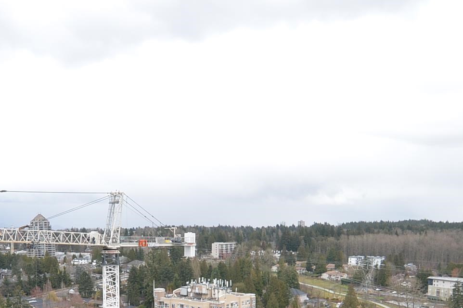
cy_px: 291
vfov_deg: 30.8
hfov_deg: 47.1
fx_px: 527
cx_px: 181
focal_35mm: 41
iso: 200
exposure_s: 1/160
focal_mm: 16
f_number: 5.3
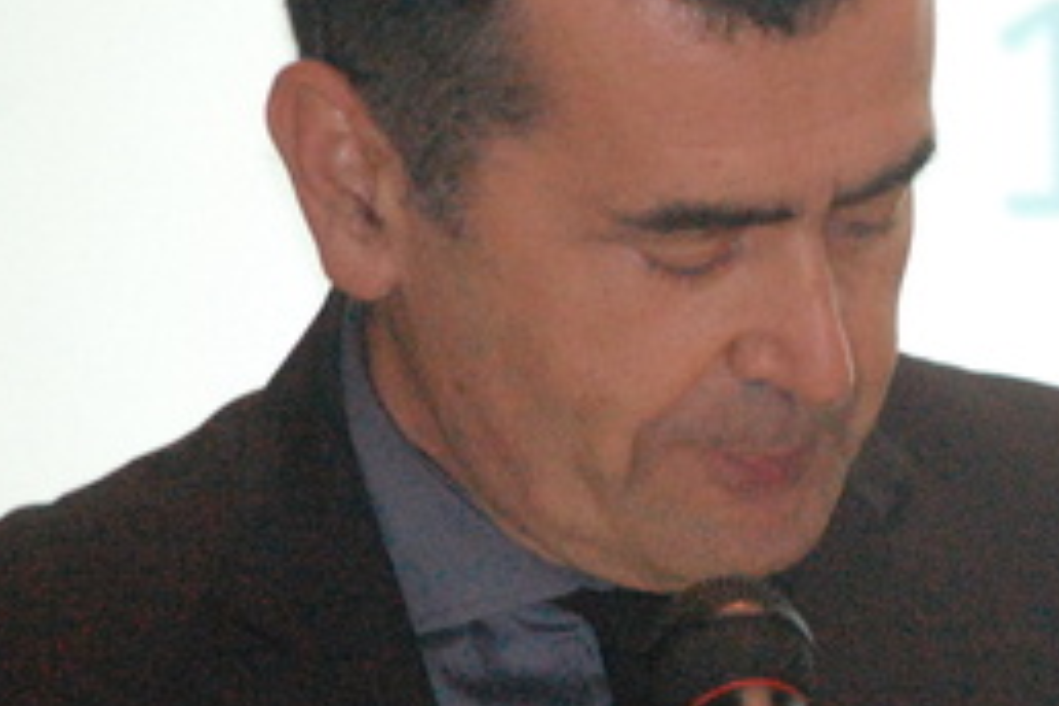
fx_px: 21355
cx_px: 833
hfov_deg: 2.8
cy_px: 374
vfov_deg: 1.9
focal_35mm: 726
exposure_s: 1/100
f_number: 5.6
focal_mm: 200
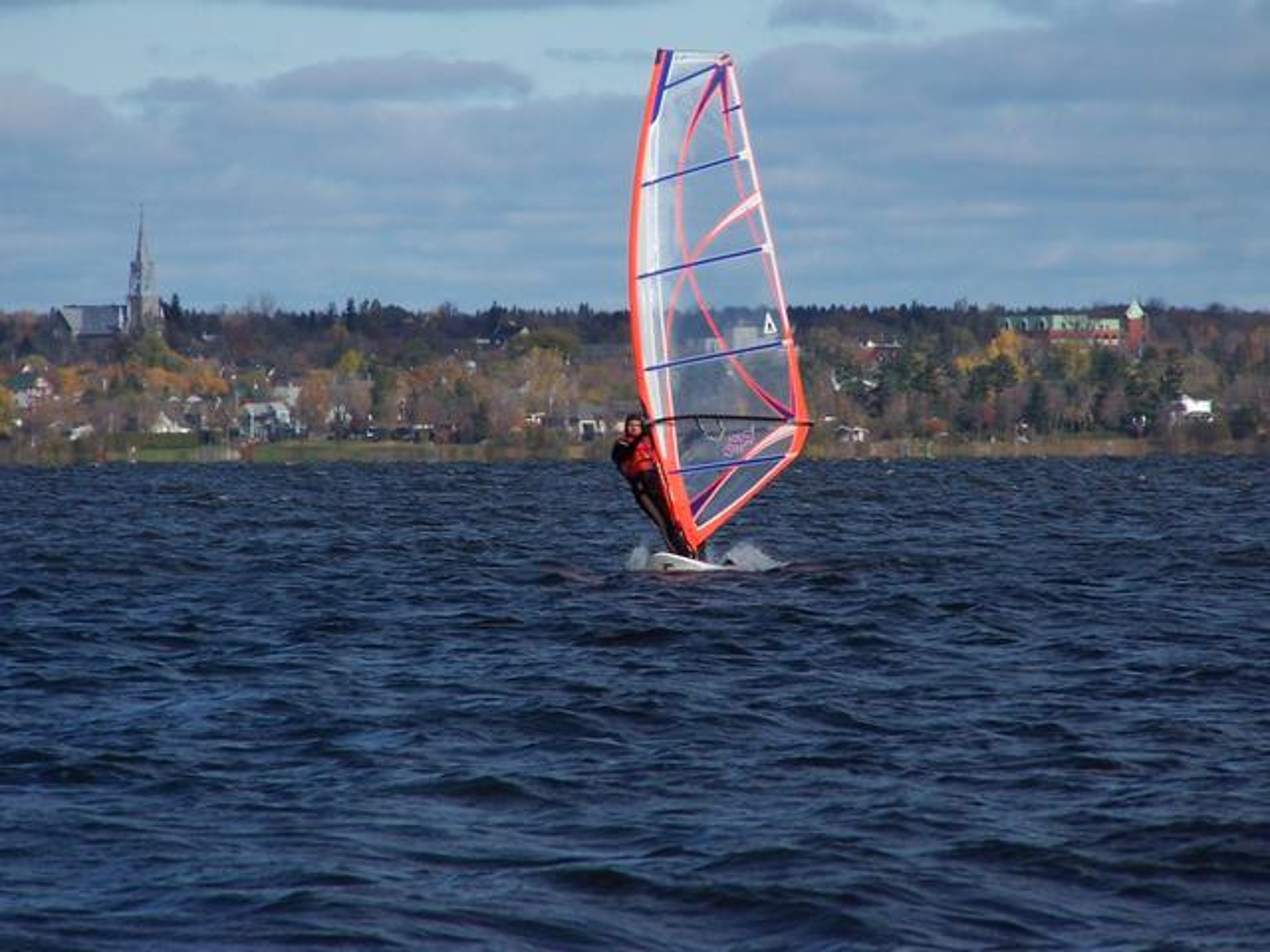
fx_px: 13942
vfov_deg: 3.9
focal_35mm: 380
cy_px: 476
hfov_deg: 5.2
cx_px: 635
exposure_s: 1/500
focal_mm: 63
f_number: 7.1
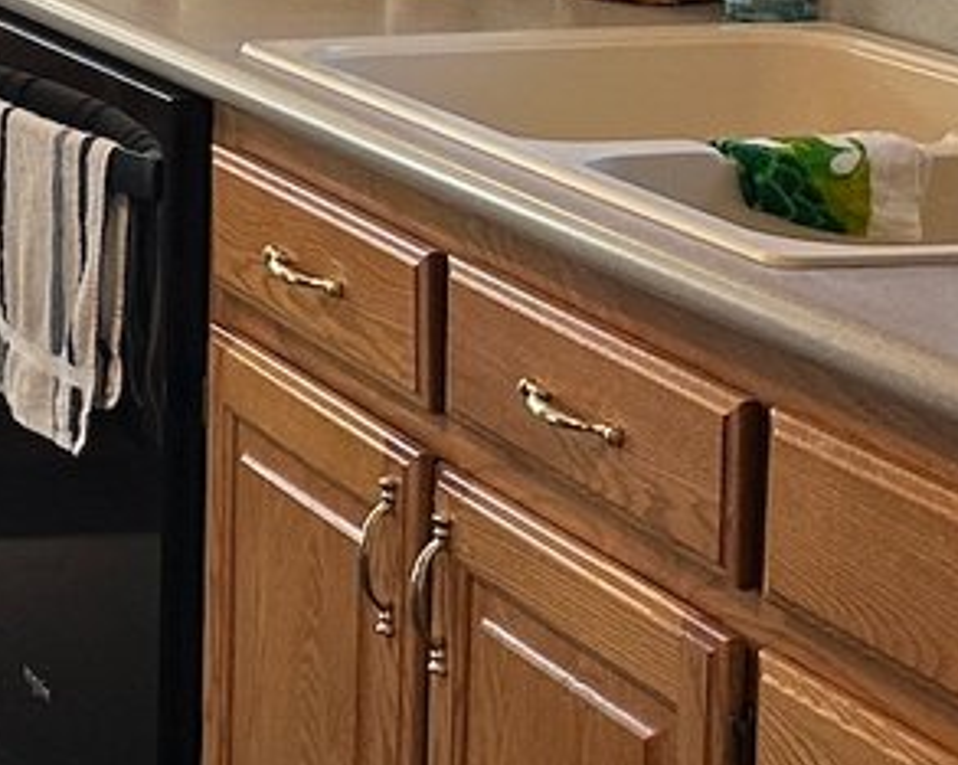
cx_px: -951
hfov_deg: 13.6
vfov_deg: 12.5
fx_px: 3428
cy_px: -70
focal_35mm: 121
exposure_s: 1/60
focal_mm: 6.86
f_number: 1.78
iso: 125
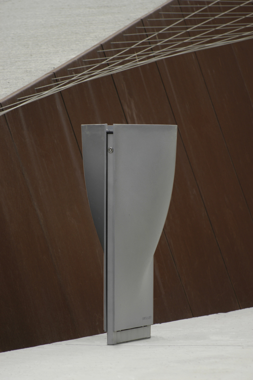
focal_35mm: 255
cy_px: 190
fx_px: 2693
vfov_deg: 8.1
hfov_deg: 5.4
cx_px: 126
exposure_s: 1/320
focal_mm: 170
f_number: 5
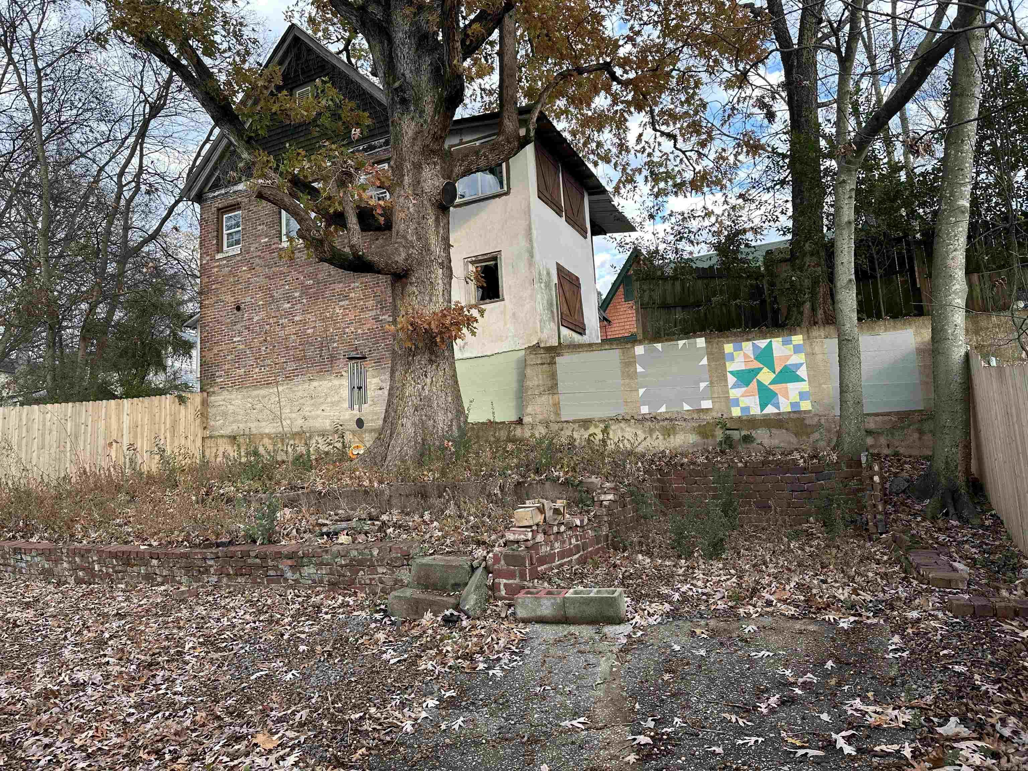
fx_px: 713
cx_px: 514
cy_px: 386
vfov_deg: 56.8
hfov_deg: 71.6
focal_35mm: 24
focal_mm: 6.86
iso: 80
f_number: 1.78
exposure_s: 1/255
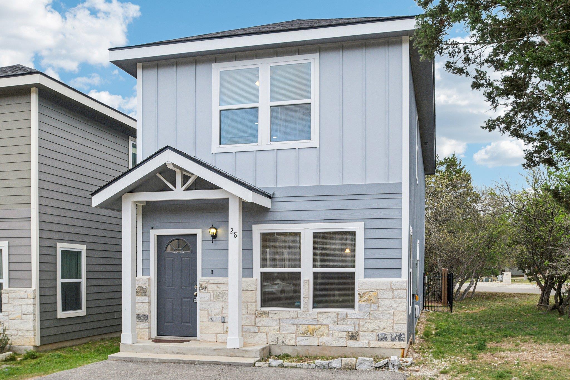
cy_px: 190
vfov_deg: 36.9
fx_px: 570
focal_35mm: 36
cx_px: 285
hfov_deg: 53.1
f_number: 8
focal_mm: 24
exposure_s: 1/100
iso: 400
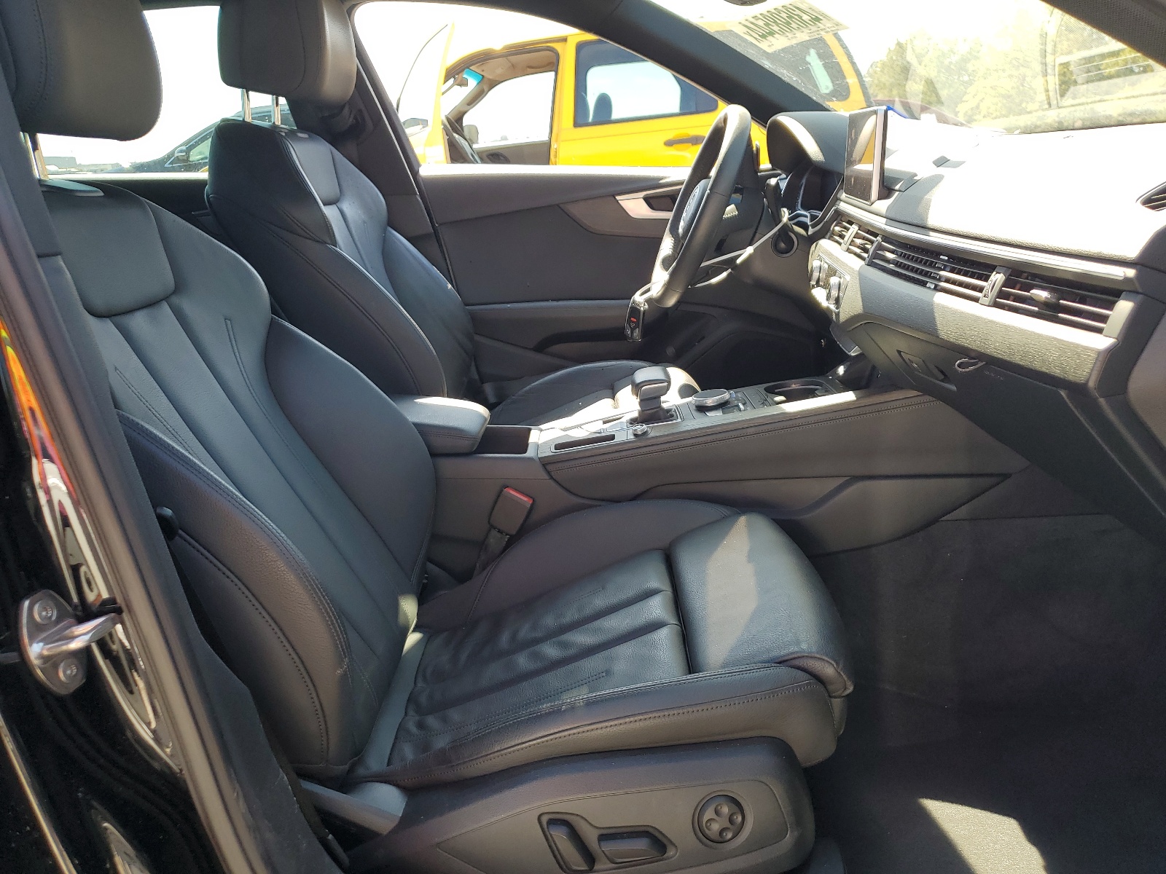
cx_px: 583
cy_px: 437
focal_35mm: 26
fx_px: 876
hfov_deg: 67.3
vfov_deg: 53.1
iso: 50
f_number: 1.5
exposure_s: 1/370
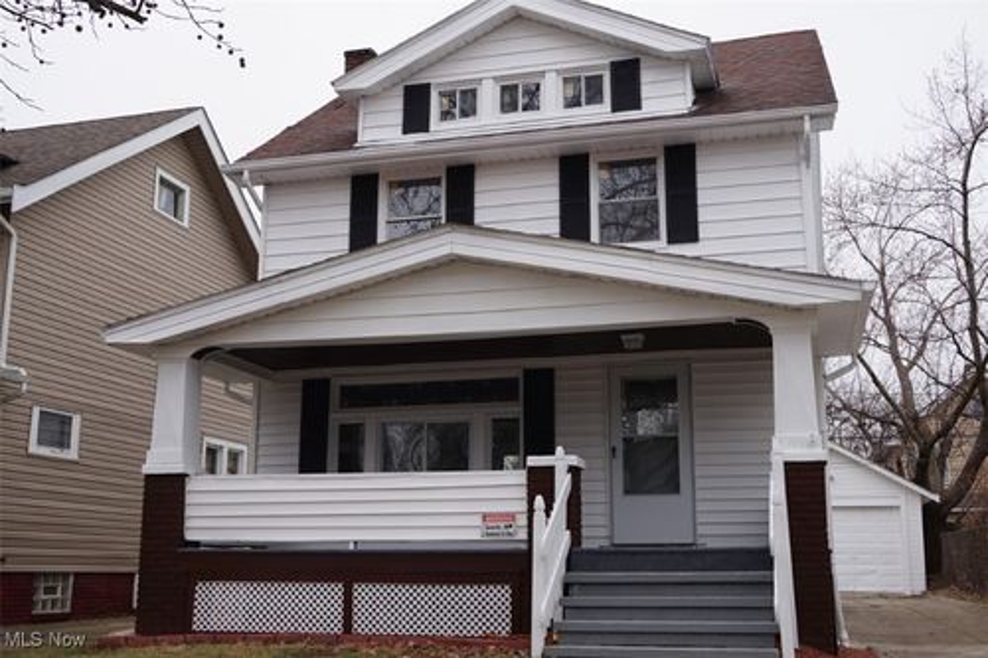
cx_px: 494
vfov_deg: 33.0
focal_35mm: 40
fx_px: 1111
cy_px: 329
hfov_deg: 47.9
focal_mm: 27
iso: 100
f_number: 6.3
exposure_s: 1/60
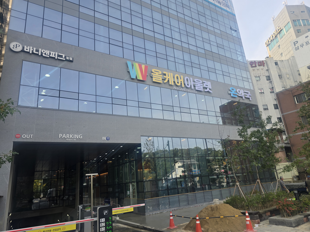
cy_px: 116
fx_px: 206
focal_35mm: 23
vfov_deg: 58.9
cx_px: 155
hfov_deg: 73.9
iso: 12
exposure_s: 1/262
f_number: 1.7
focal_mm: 6.3
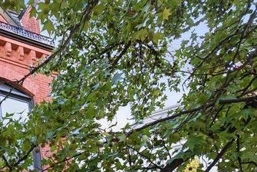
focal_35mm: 57
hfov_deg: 28.9
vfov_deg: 21.8
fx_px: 407
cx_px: -72
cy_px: 215
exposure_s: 1/160
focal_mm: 16
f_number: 4
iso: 500
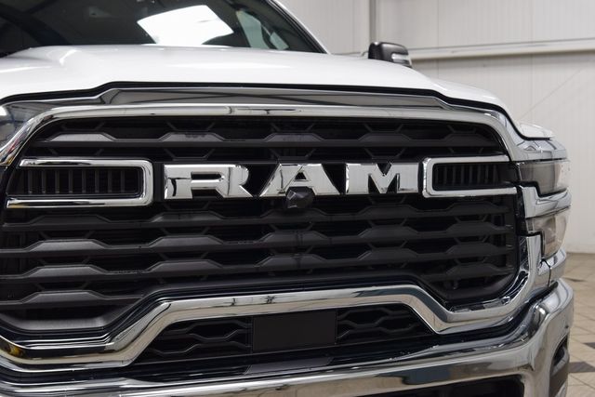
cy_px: 198
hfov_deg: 37.8
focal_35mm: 52
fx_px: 868
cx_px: 298
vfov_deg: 25.8
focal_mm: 35
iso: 400
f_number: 6.3
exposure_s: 1/15
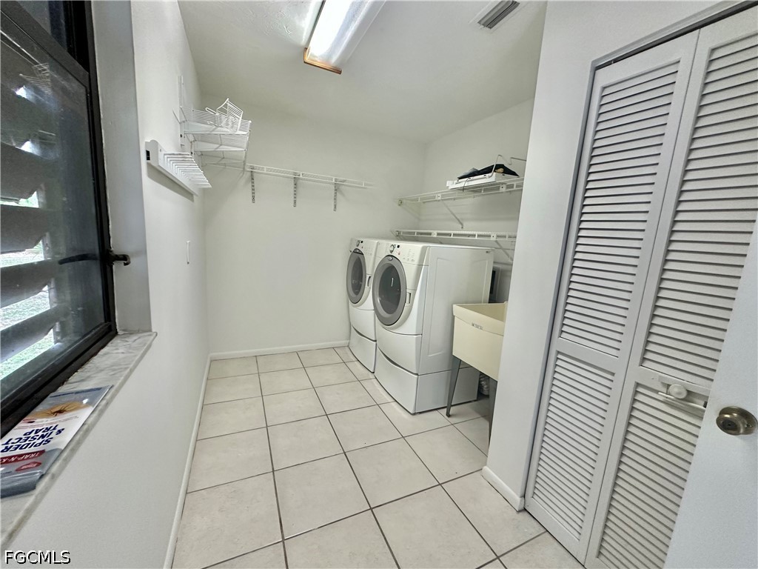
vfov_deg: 85.7
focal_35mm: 14
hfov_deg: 102.1
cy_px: 284
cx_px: 379
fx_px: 307
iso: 320
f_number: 2.2
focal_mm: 2.22
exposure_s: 1/120
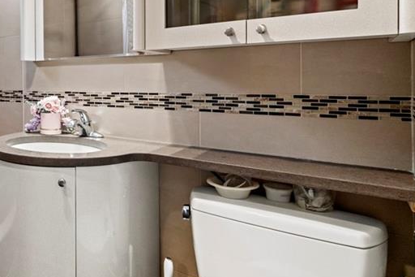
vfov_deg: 45.7
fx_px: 323
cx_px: 45
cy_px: 92
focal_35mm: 28
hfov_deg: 56.9
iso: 400
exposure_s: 1/1.67
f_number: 8
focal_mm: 14
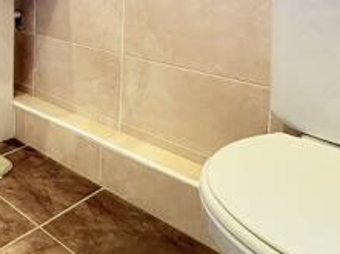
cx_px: -78
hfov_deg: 36.9
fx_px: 363
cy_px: -21
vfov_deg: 33.8
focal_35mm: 37
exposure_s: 1/50
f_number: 2.2
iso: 125
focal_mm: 2.22
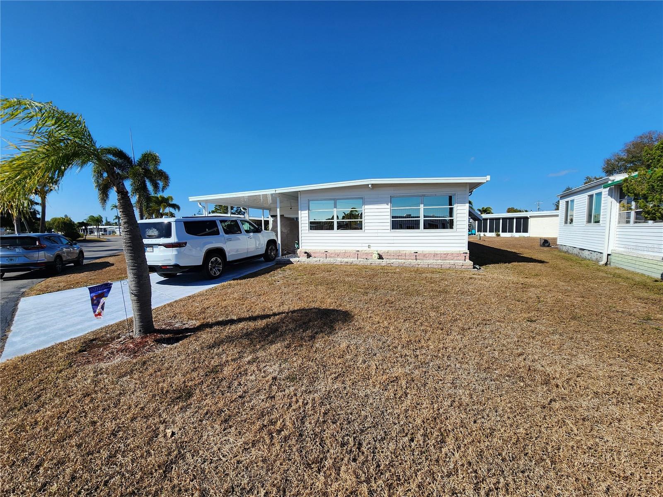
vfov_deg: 89.9
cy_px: 248
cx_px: 332
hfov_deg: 106.2
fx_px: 249
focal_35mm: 13
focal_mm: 2.2
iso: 50
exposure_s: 1/2417
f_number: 2.2
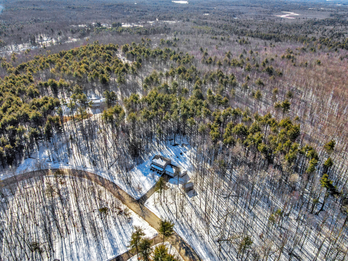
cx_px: 174
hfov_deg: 71.6
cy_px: 130
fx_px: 241
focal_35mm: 24
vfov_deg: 56.8
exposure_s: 1/1250
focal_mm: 4.5
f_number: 2.8
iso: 200
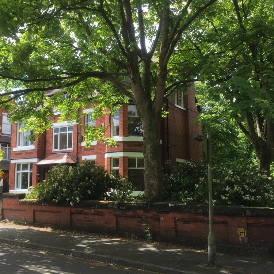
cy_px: 138
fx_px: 313
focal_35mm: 35
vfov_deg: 47.2
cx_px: 112
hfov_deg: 47.0
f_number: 2.2
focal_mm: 4.15
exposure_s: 1/434
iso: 32
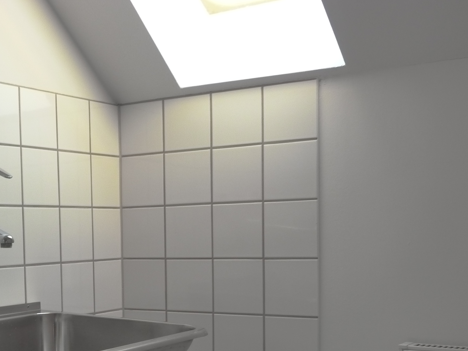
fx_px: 798
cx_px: 72
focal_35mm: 59
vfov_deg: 24.2
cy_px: 304
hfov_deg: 31.6
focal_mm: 6.2
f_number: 3
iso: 400
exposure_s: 1/30
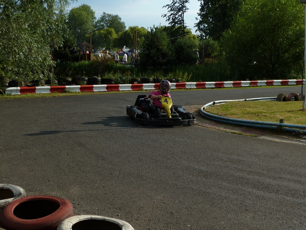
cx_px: 153
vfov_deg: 30.3
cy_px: 115
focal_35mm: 48
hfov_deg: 39.7
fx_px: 424
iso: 80
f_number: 4
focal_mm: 7.9
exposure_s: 1/500
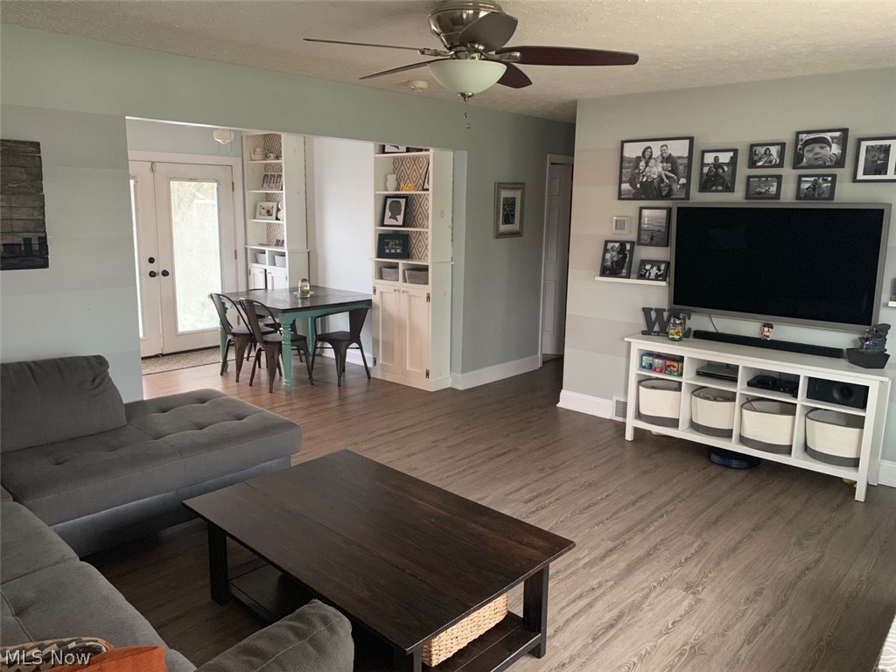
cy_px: 336
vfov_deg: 53.1
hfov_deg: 67.3
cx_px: 448
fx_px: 673
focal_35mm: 26
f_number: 1.8
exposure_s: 1/30
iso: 500
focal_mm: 4.25
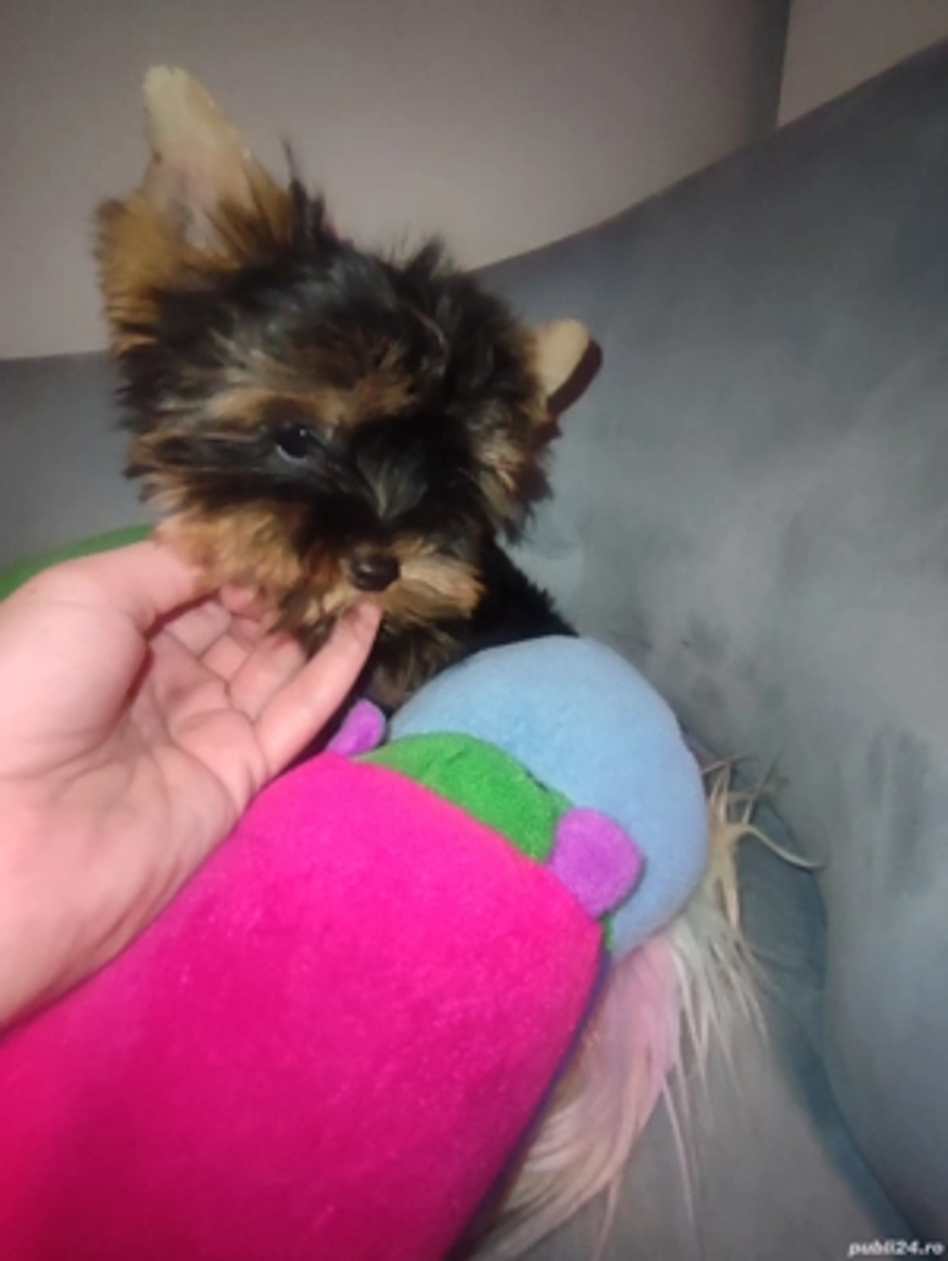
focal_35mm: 16
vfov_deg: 94.4
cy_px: 630
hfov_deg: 78.2
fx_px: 583
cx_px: 474
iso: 408
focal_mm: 1.65
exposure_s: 1/33
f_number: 2.2
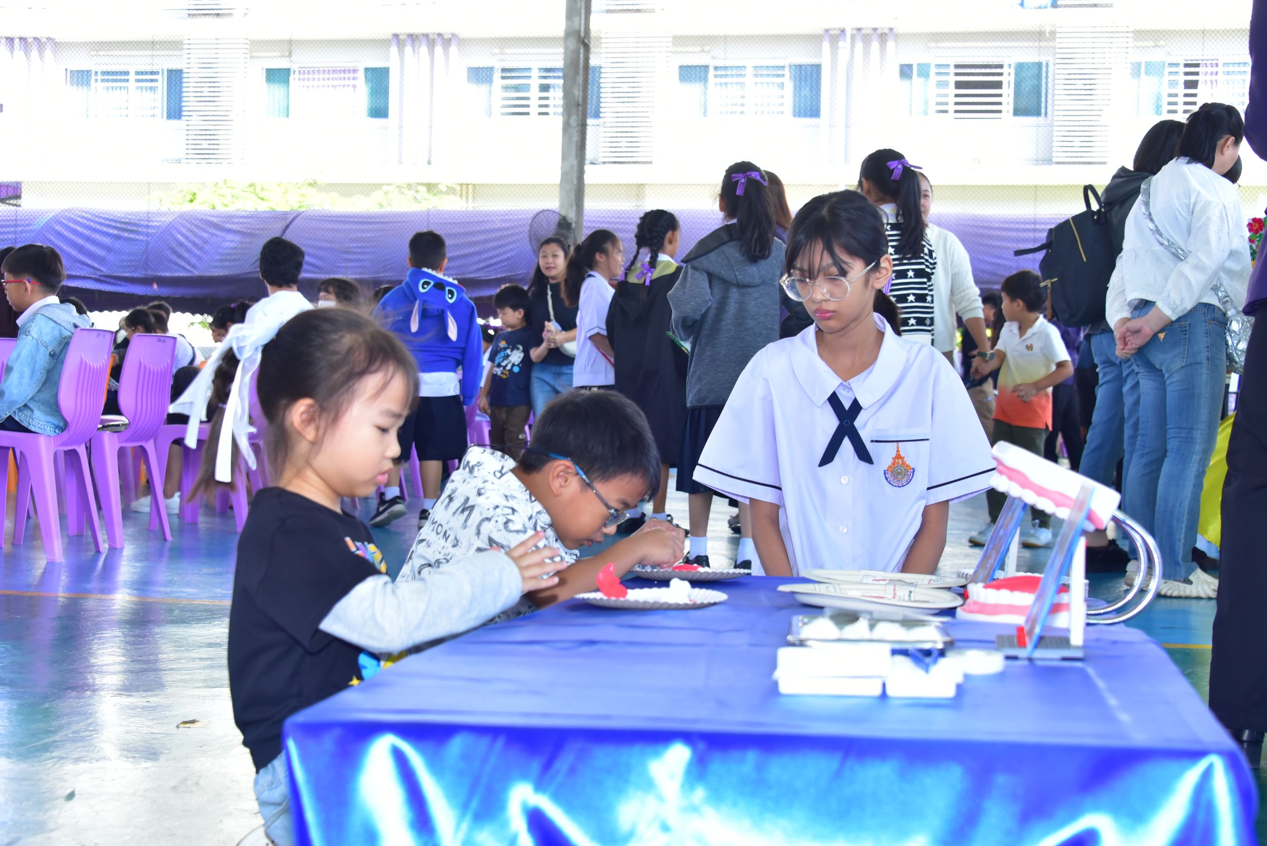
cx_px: 634
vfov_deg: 28.1
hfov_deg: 41.1
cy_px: 423
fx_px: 1690
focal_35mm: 48
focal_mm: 48
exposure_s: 1/200
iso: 800
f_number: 5.6
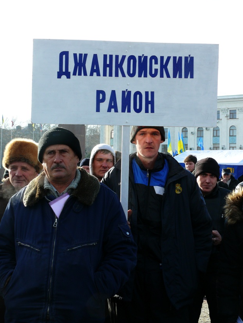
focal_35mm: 58
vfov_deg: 33.2
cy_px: 159
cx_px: 121
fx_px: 543
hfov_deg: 25.2
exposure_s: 1/250
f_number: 5
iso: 100
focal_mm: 11.9
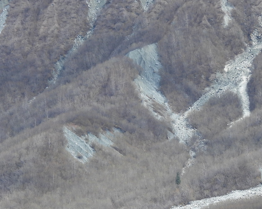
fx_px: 3132
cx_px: 130
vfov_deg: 3.8
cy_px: 120
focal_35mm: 404
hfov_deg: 4.8
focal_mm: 35.7
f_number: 4.5
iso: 100
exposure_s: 1/500
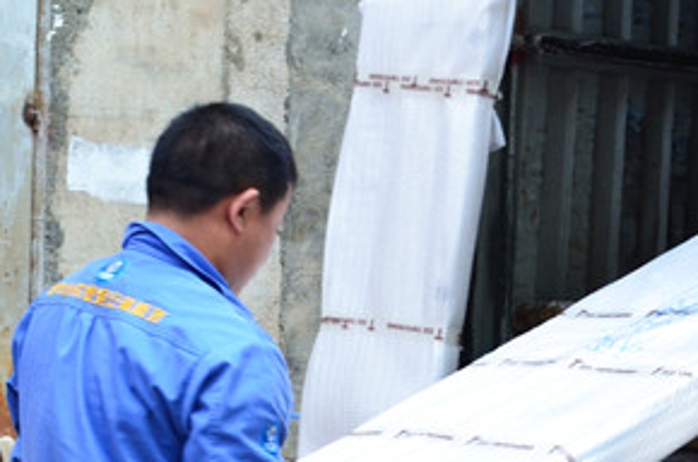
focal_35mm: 94
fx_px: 1819
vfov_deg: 14.4
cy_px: 342
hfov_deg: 21.7
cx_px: 452
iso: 400
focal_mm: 28
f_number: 10
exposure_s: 1/50
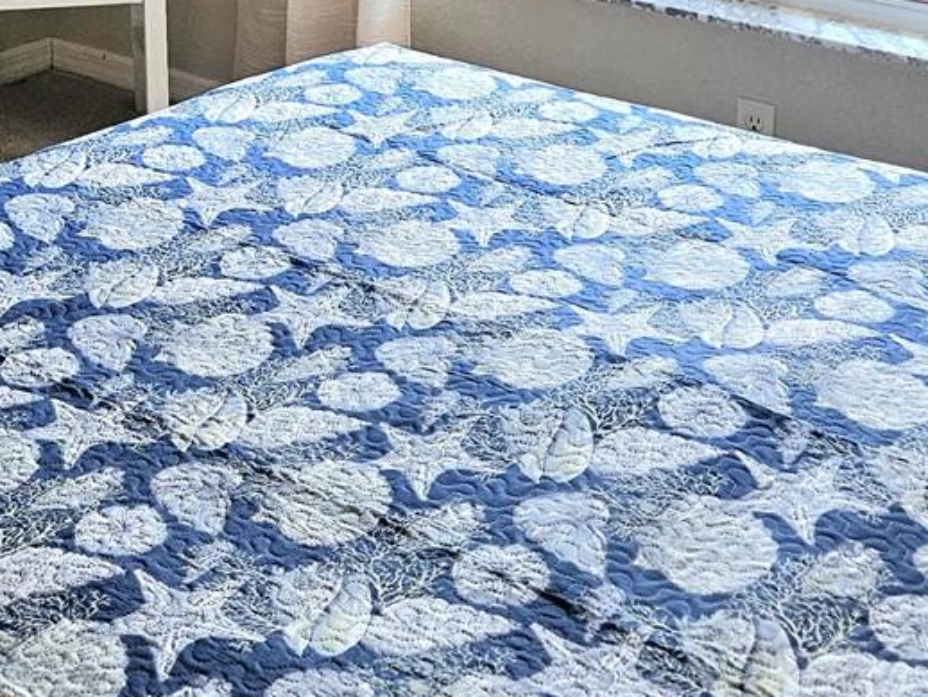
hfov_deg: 27.1
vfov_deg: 19.6
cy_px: -124
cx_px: 258
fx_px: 1904
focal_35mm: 71
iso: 125
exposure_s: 1/182
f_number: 1.8
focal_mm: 5.4
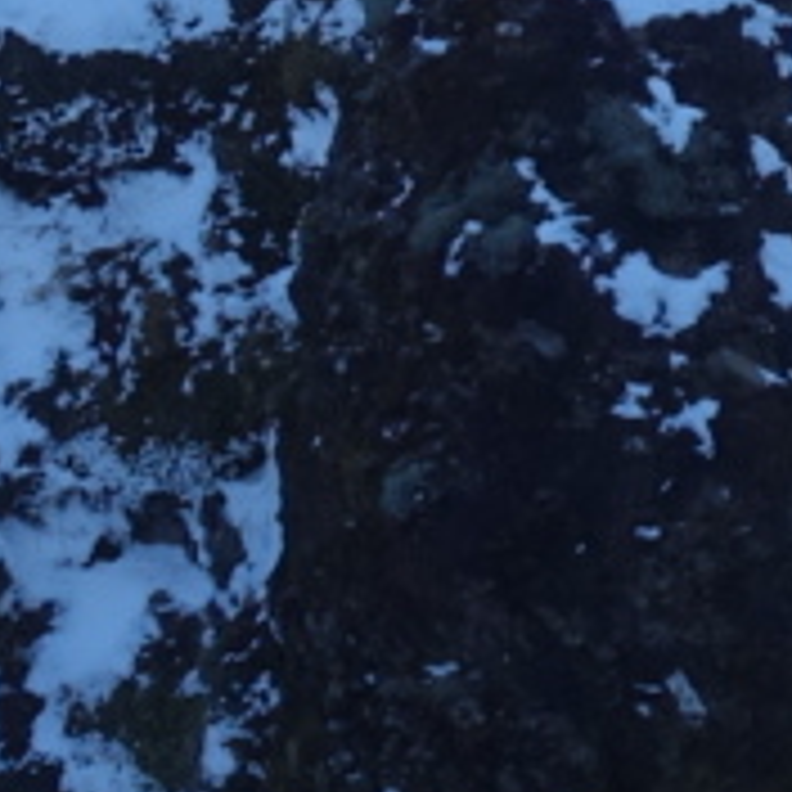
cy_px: -315
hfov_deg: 6.6
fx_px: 6471
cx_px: 1944
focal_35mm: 250
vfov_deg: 6.9
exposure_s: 1/25
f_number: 7.1
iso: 125
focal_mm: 11.81
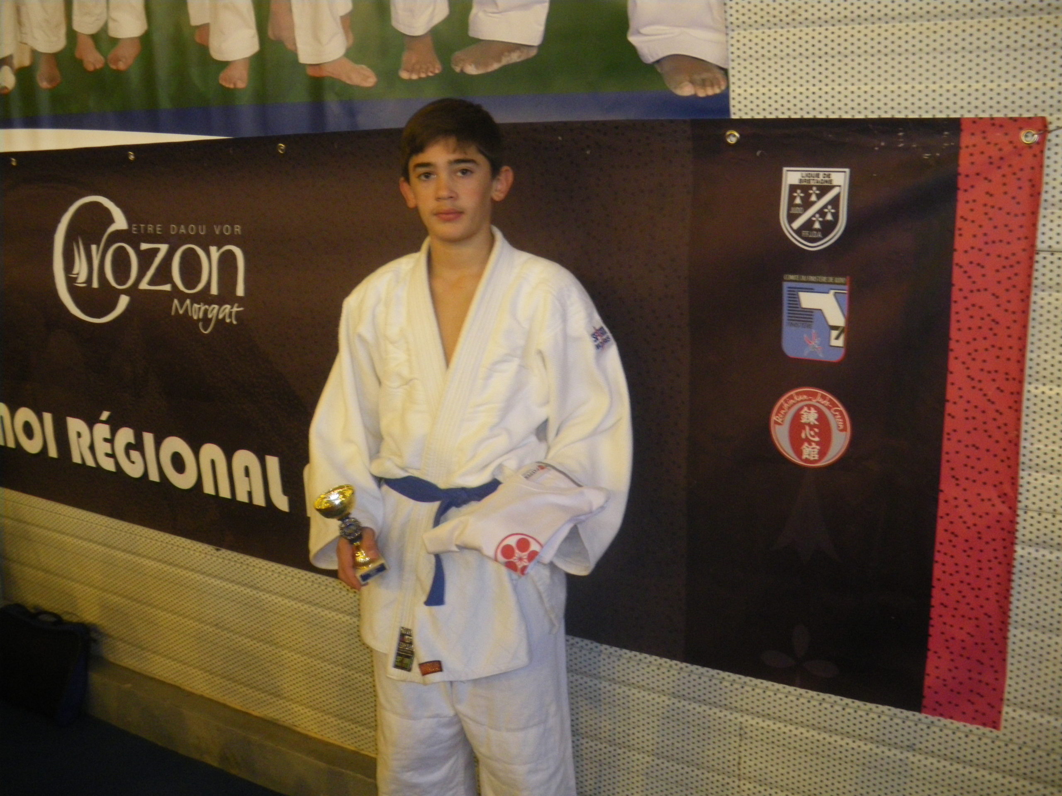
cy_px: 398
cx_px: 531
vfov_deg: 39.7
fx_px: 1104
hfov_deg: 51.4
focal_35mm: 36
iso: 400
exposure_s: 1/50
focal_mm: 6.3
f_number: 3.5
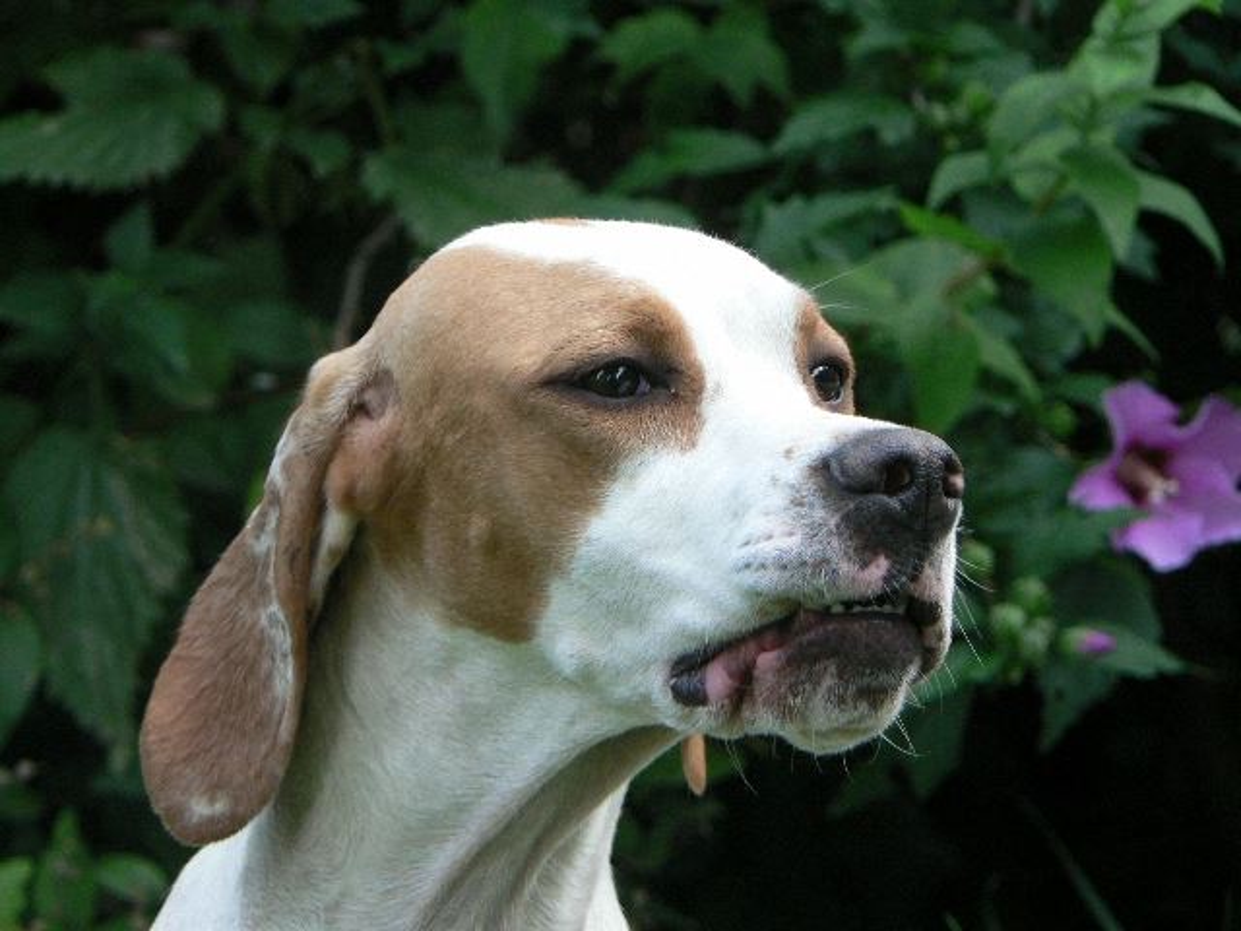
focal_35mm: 264
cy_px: 466
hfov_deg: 7.5
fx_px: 9465
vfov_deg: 5.6
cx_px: 620
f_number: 3.6
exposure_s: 1/100
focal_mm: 44
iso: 200
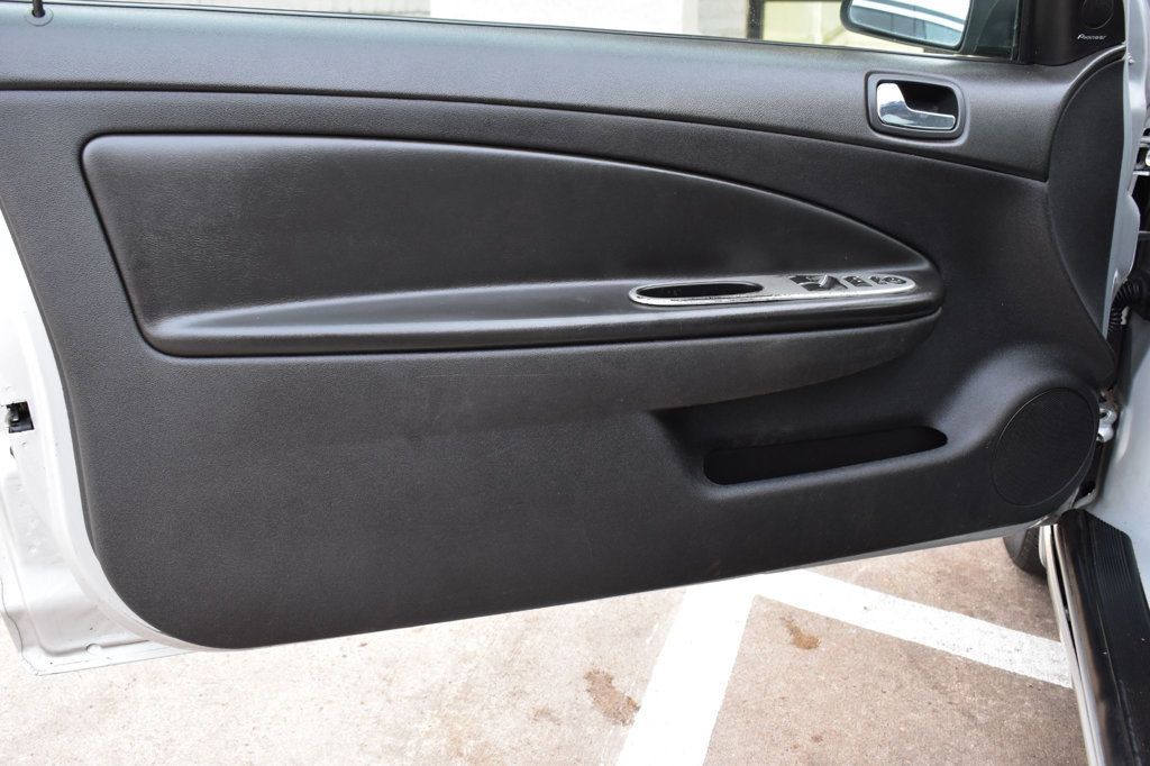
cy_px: 383
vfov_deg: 36.8
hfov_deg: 53.1
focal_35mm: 36
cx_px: 575
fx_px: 1150
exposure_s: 1/15
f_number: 6.3
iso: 1000
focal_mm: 24
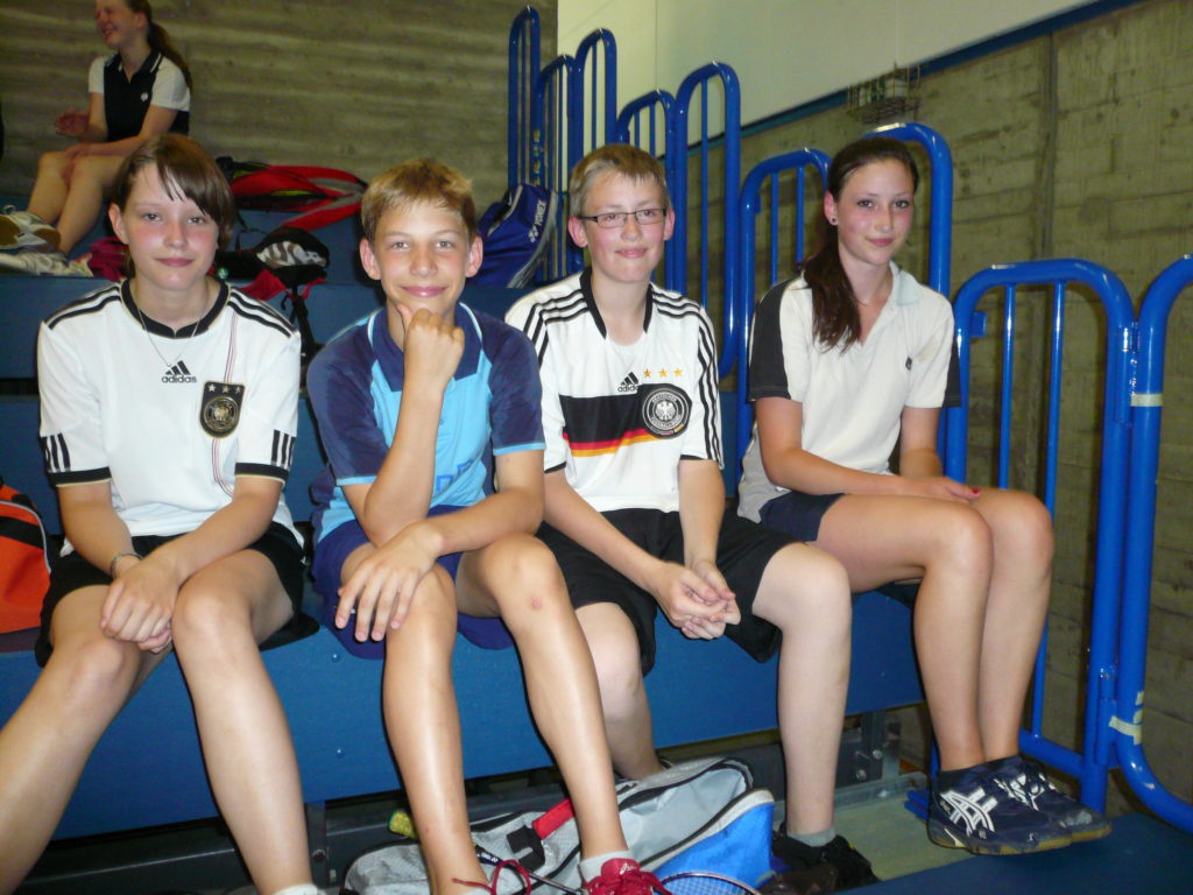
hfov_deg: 63.4
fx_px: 965
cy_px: 448
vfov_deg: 49.7
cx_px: 596
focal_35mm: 28
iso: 200
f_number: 2.8
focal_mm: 4.6
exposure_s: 1/30
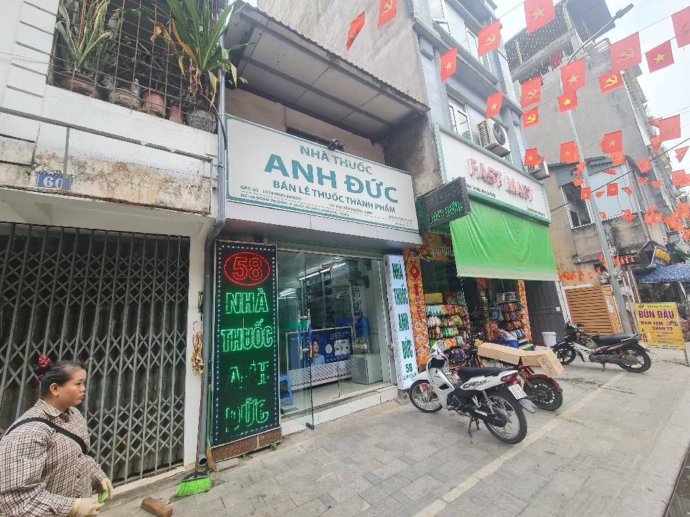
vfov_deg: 89.9
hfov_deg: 106.2
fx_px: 259
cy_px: 258
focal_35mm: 13
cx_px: 345
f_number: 2.2
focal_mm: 2.2
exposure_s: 1/238
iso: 64
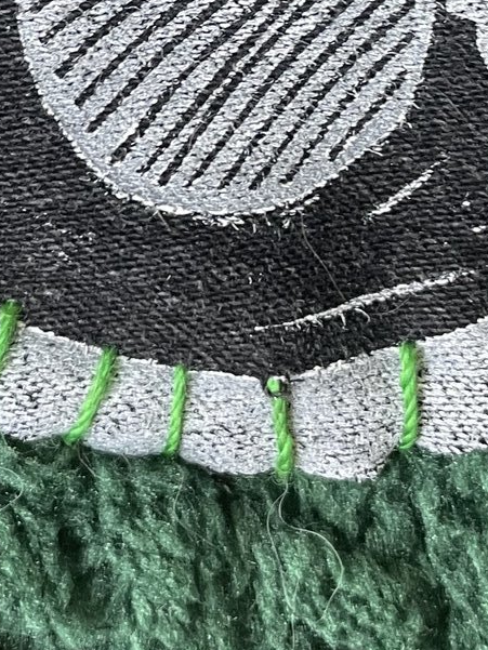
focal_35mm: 83
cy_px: -125
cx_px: 209
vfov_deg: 21.8
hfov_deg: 17.8
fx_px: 1560
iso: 125
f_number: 1.6
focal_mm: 4.2
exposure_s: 1/60
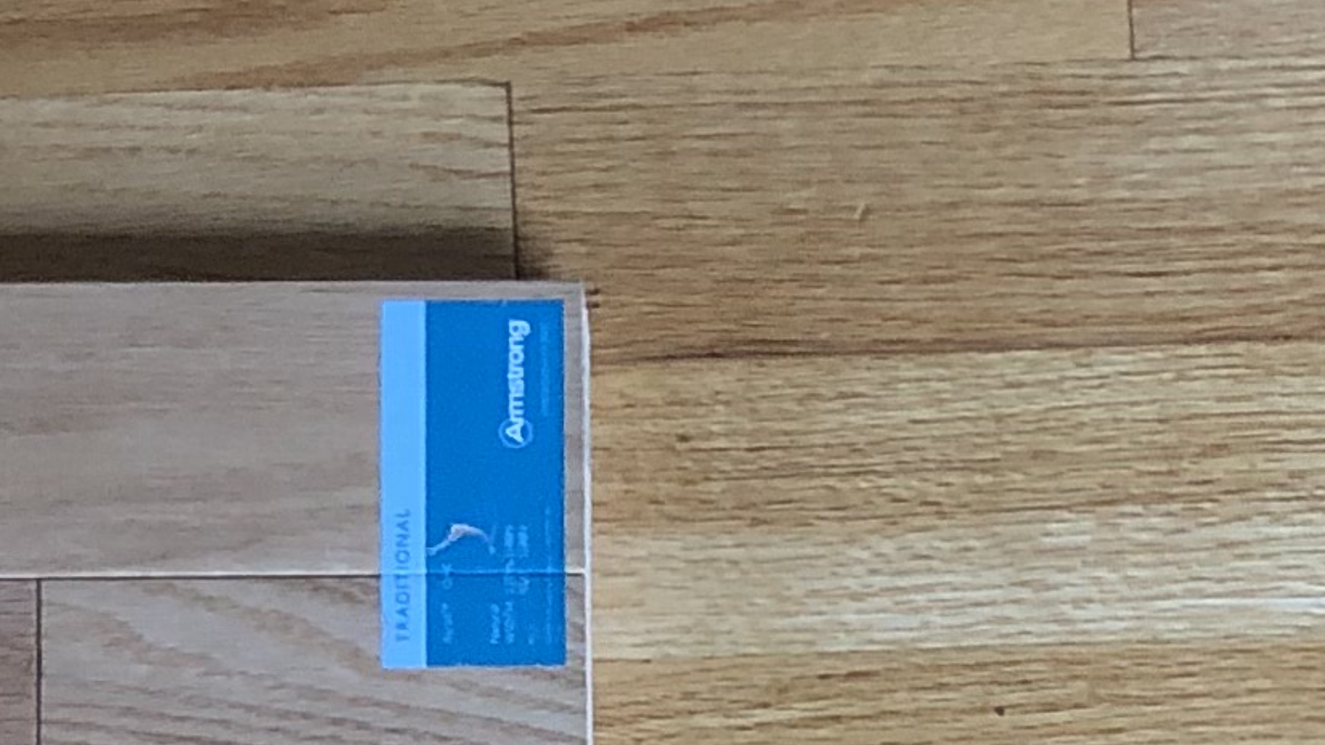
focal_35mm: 149
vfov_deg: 7.4
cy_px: 2079
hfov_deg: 14.3
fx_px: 5235
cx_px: 1127
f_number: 1.8
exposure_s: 1/17
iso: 40
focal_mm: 3.99
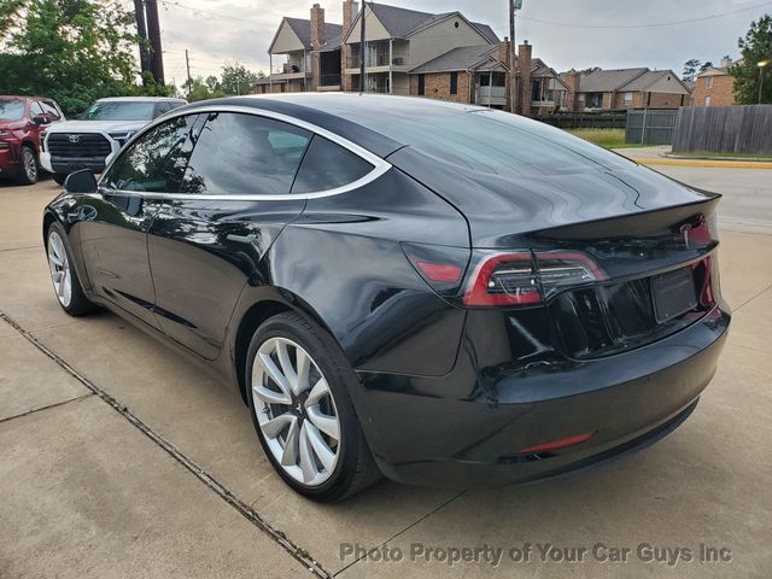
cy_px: 290
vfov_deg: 53.1
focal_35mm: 26
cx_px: 386
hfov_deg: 67.3
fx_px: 580
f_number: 2.4
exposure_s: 1/120
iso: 80
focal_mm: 4.3
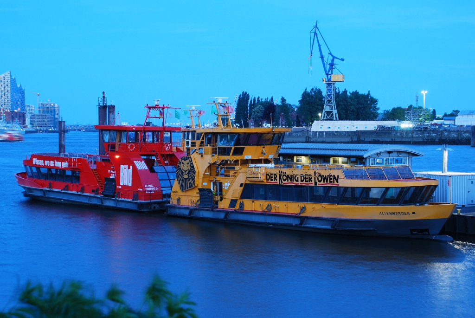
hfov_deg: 30.5
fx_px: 872
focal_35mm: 66
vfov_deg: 20.7
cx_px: 238
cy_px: 159
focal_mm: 44
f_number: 4.8
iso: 100
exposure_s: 1.5
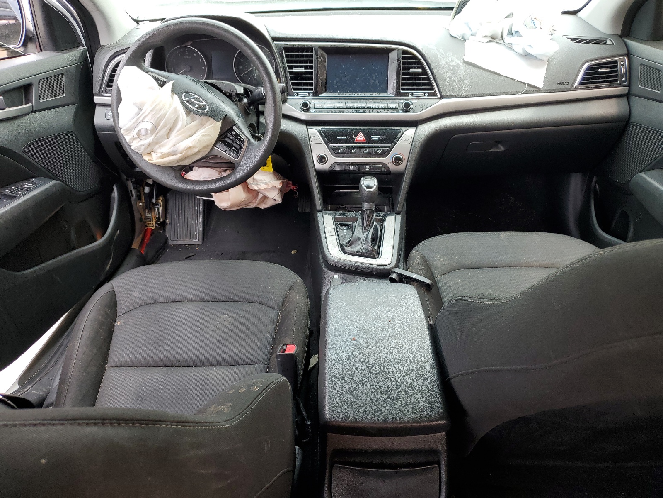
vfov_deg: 53.1
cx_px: 332
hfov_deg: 67.3
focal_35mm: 26
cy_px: 249
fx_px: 498
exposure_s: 1/156
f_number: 1.5
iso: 50
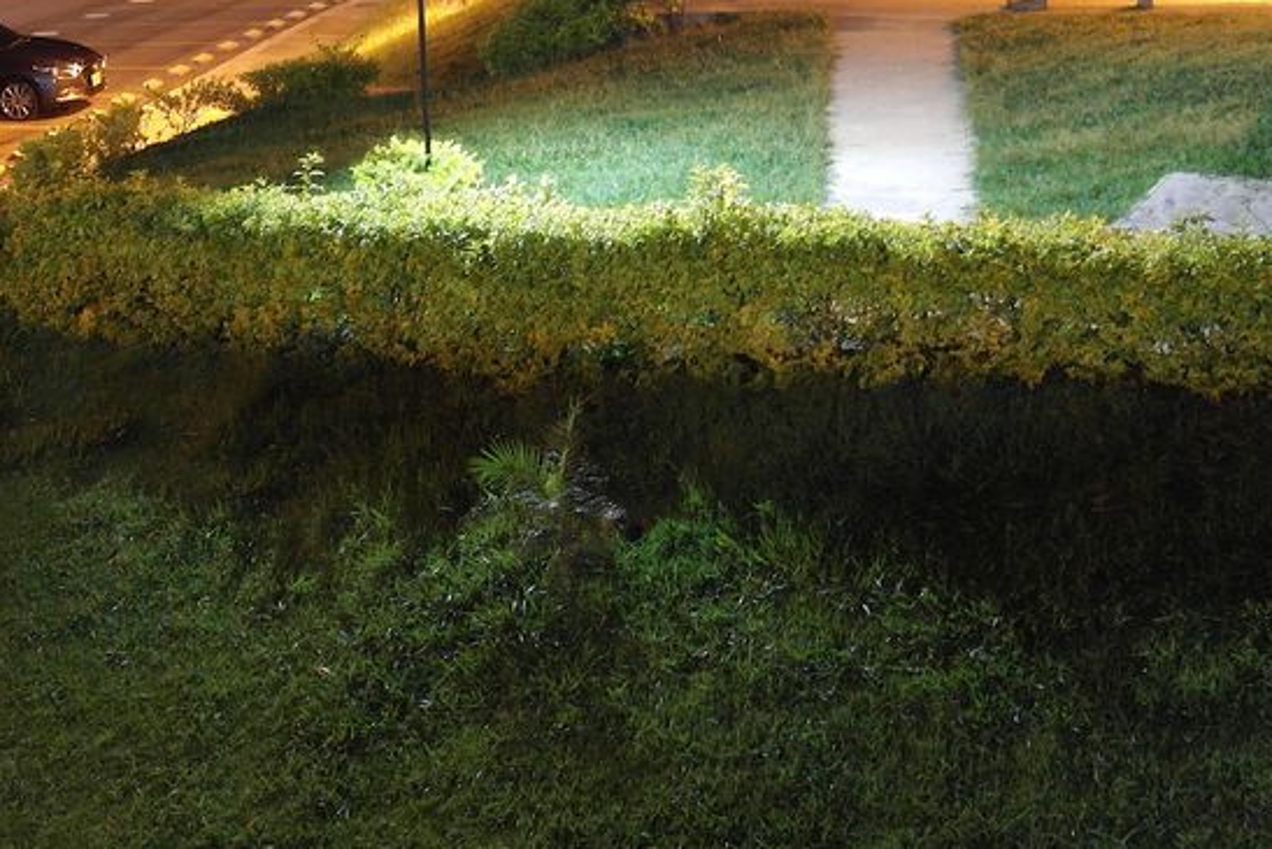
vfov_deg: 17.4
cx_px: -277
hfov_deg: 24.3
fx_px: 2651
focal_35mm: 75
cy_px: -170
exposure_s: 1.6
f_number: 3.5
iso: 400
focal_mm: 20
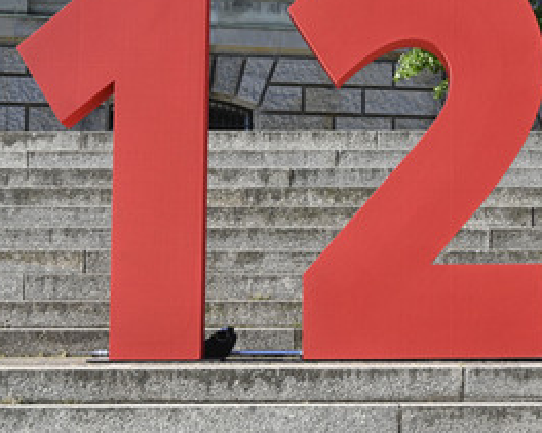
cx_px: 453
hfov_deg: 17.0
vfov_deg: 13.7
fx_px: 1796
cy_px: 146
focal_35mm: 112
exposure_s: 1/500
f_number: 14
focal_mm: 70
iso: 1250
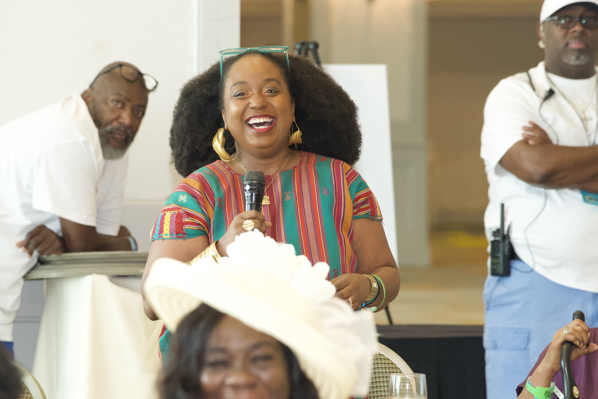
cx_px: 299
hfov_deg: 9.1
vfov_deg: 6.1
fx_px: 3738
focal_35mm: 225
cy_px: 200
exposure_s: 1/250
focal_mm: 150
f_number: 4.5
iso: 3200
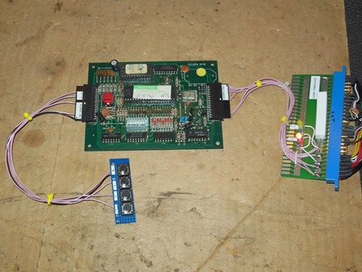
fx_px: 450
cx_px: 181
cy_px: 136
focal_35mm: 43
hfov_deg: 43.9
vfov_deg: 33.6
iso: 125
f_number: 3.8
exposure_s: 1/30
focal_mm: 7.7
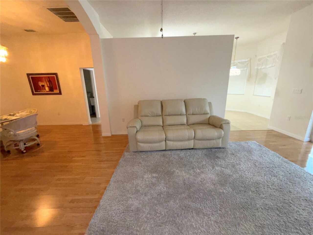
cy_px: 118
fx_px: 127
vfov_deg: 85.7
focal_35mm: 14
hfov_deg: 102.1
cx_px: 156
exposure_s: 1/60
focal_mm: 2.22
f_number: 2.2
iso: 400
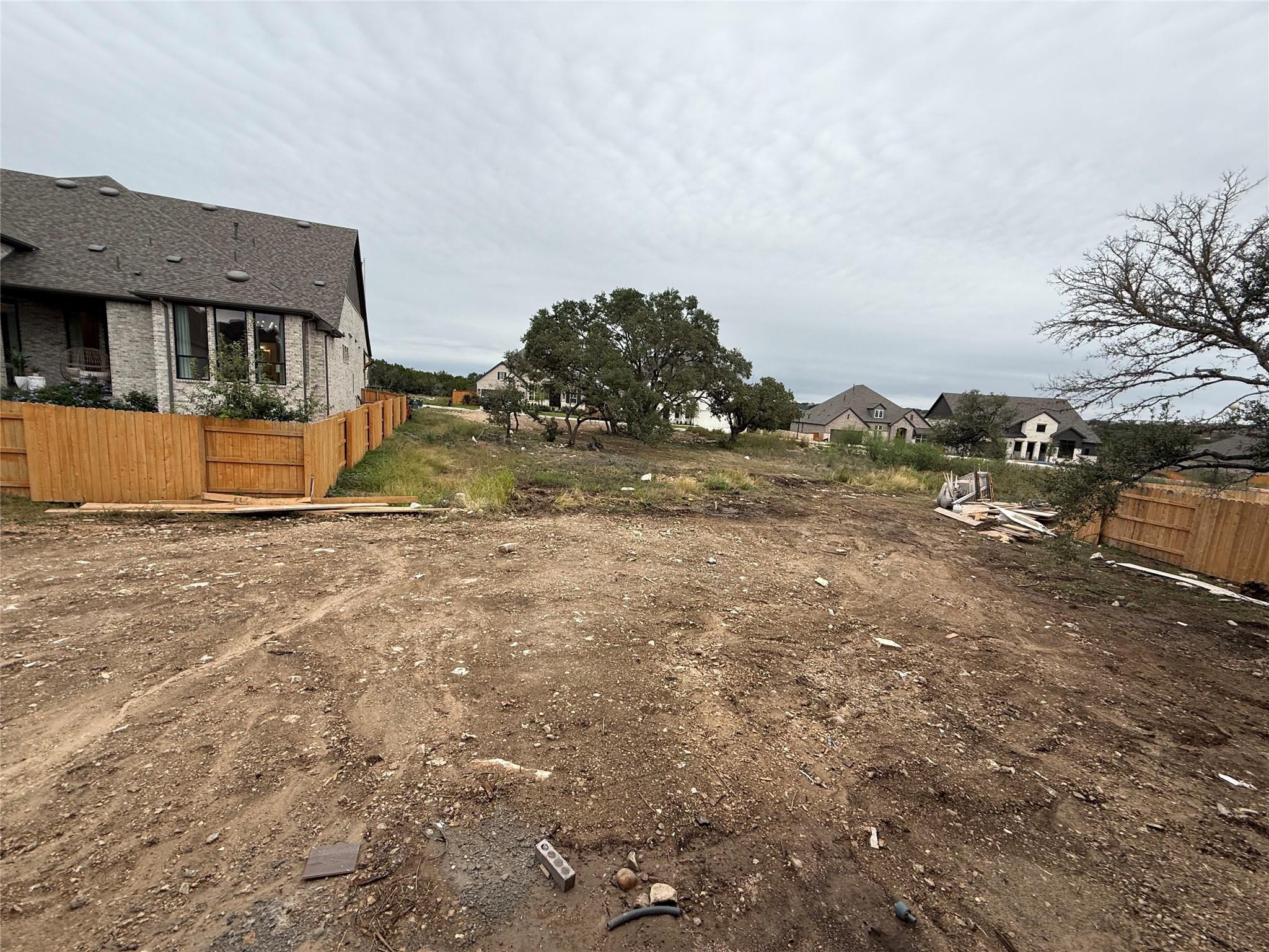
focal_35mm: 14
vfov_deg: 85.7
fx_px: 513
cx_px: 634
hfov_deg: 102.1
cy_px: 476
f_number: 2.2
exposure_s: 1/390
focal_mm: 2.22
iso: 50
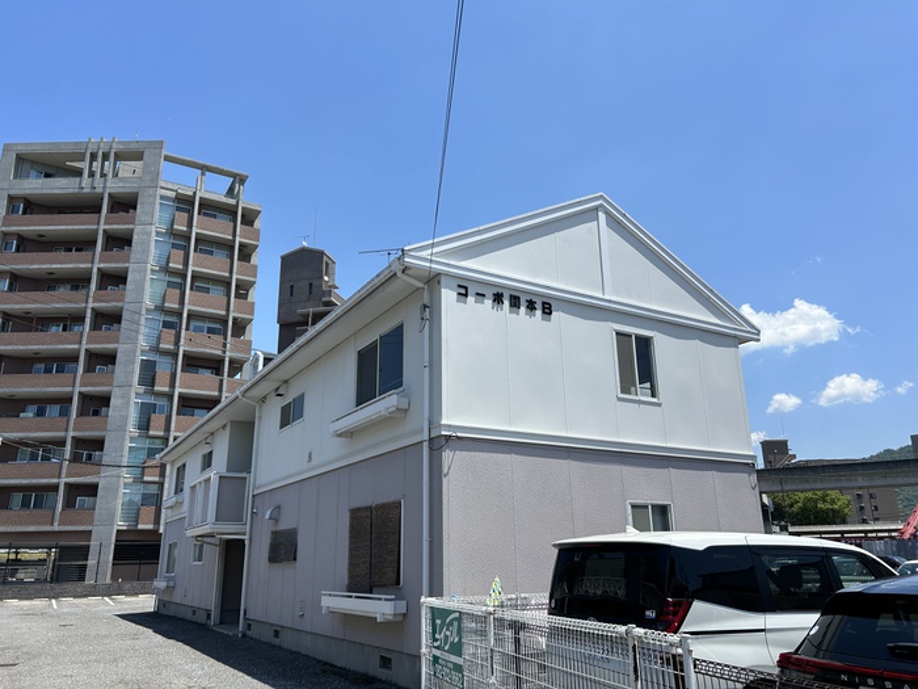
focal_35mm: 26
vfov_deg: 53.1
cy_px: 344
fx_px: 690
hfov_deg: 67.3
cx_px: 459
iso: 50
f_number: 1.5
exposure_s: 1/4630
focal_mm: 5.7
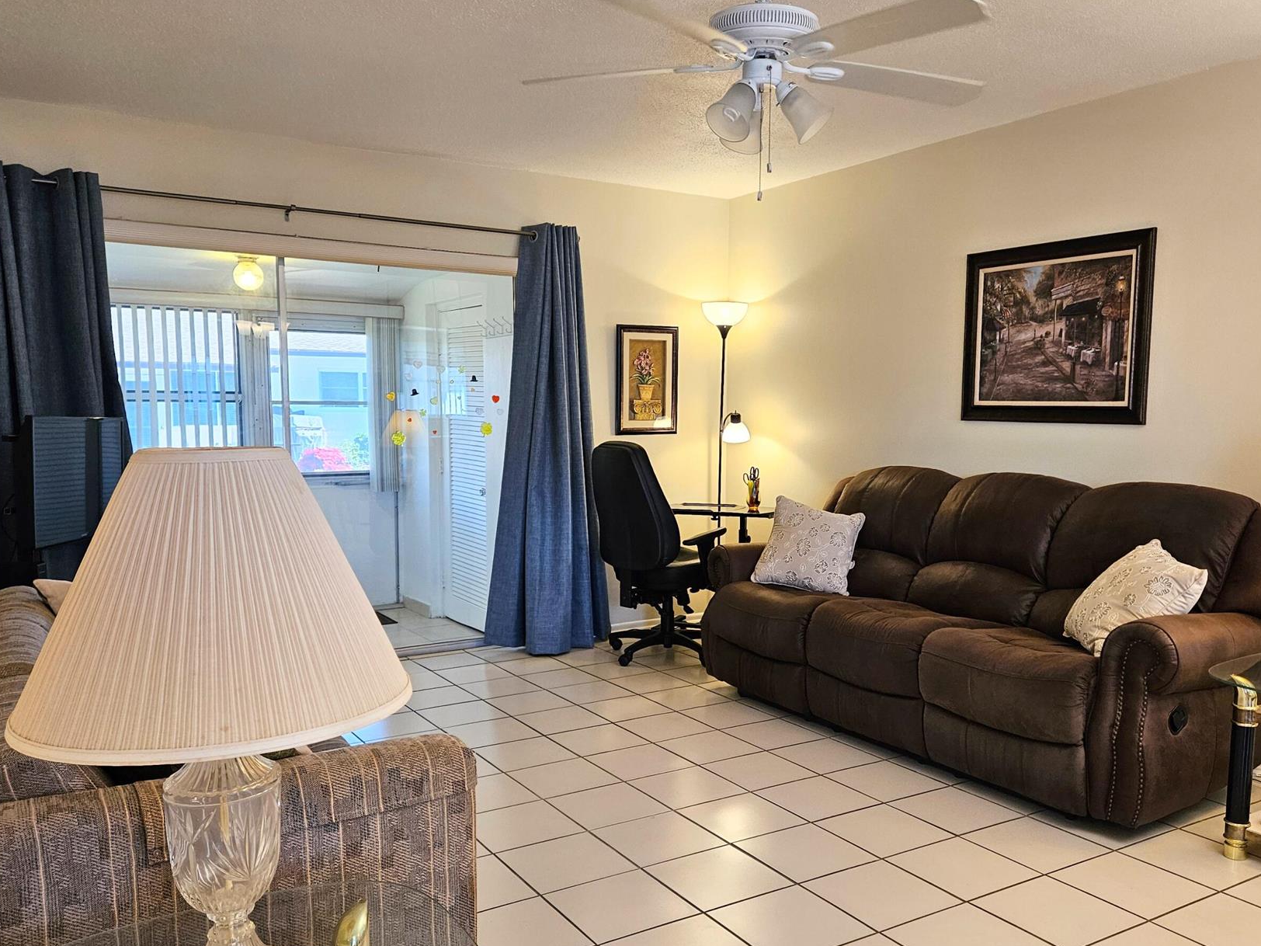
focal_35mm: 29
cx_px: 673
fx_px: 1056
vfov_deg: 48.2
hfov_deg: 61.6
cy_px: 507
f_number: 1.8
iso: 160
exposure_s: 1/120
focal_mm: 5.4
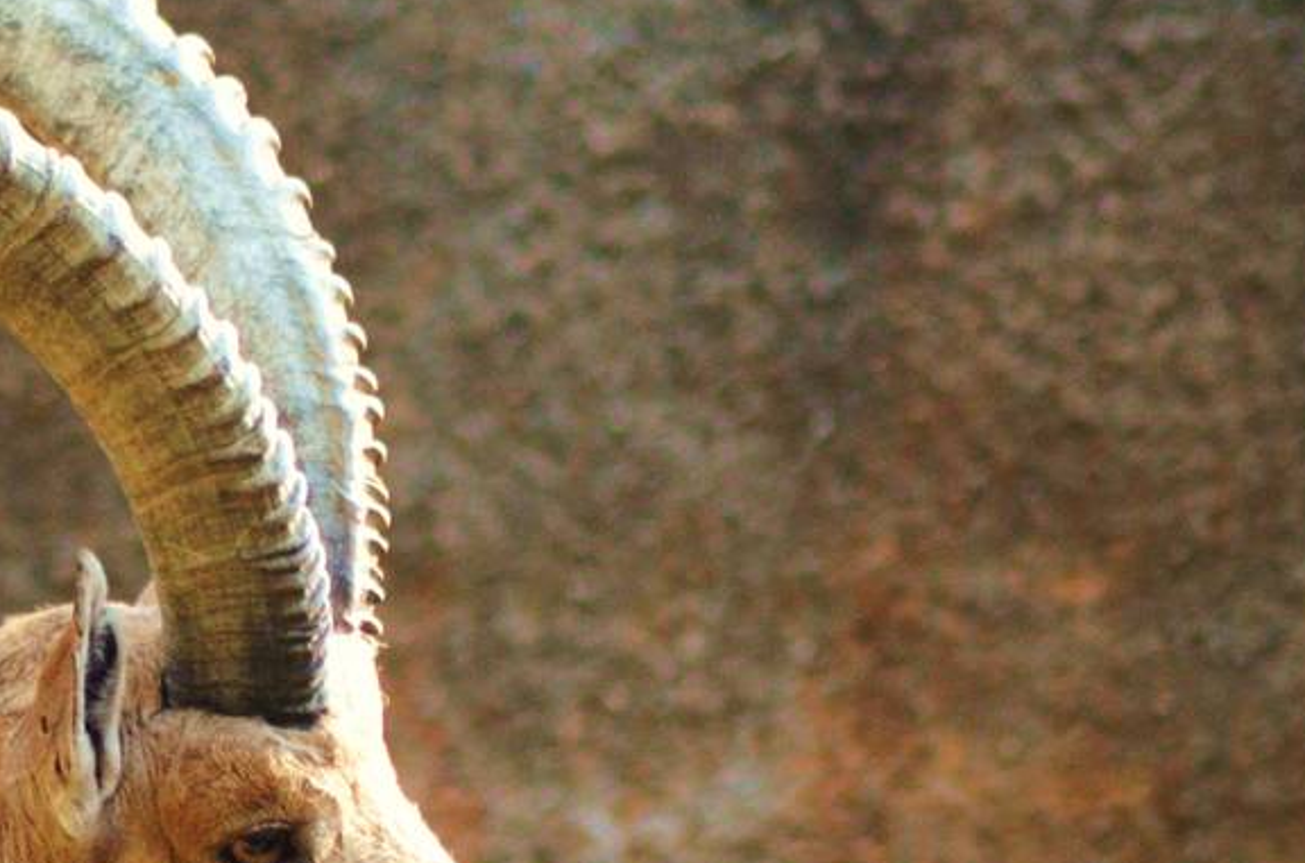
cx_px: -147
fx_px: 45236
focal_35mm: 1251
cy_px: 793
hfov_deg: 1.7
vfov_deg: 1.1
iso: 1100
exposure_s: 1/500
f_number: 5.6
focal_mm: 300
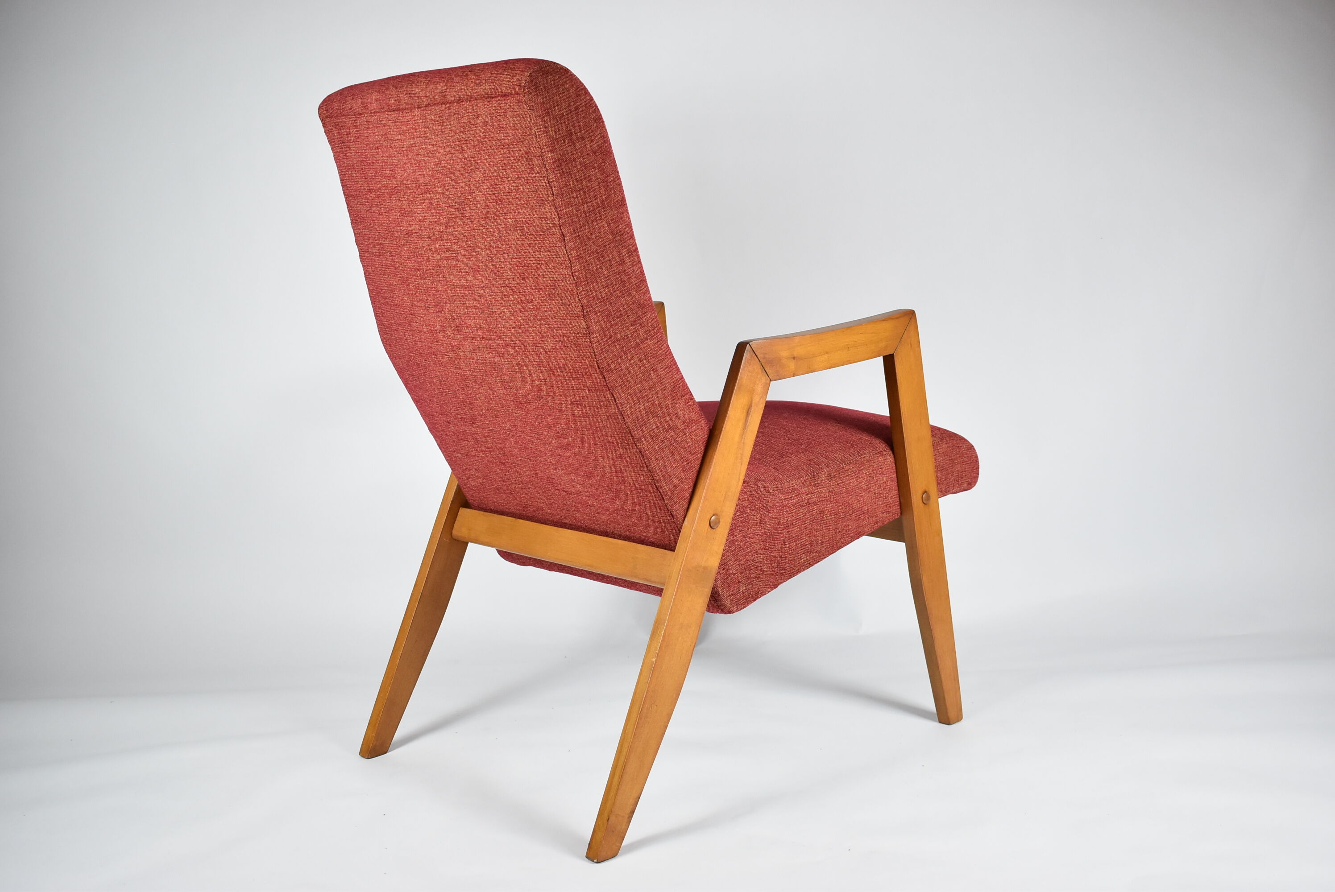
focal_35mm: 39
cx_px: 668
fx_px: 1447
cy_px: 446
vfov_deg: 34.3
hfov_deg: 49.5
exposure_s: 1/125
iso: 1000
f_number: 4
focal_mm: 26
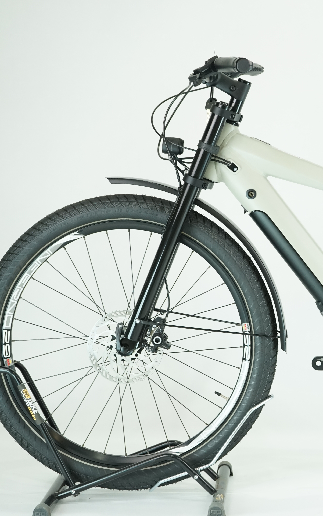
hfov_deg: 13.5
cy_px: 258
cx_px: 348
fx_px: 1338
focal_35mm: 95
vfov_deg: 21.9
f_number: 5.6
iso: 1600
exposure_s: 1/200
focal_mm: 62
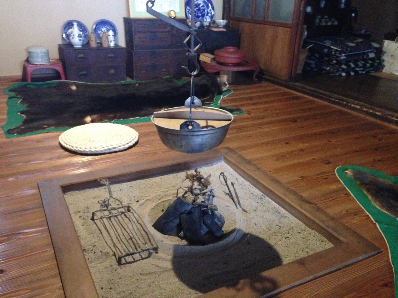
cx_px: 199
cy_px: 149
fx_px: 379
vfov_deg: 42.9
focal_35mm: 33
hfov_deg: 55.4
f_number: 2.4
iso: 800
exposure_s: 1/15
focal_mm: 4.12
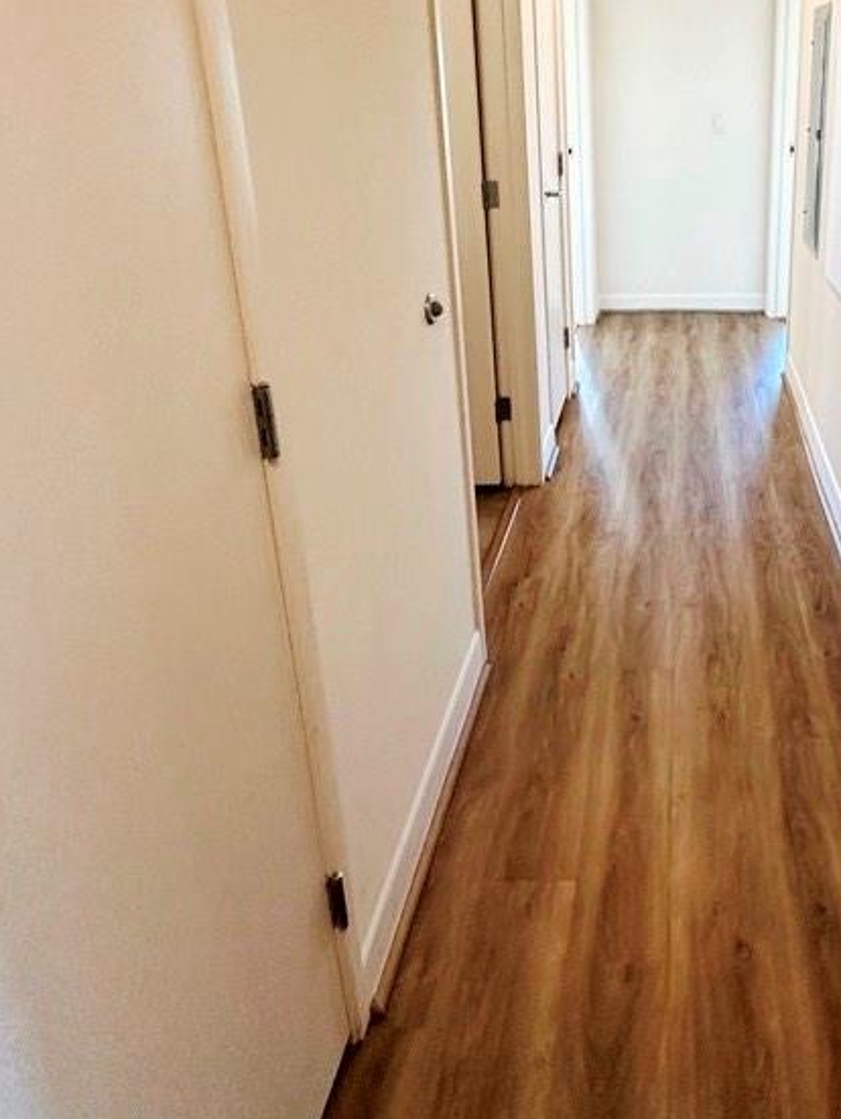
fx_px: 841
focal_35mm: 26
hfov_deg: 50.5
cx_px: 648
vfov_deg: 64.1
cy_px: 309
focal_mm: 2.22
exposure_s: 1/120
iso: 250
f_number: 2.2
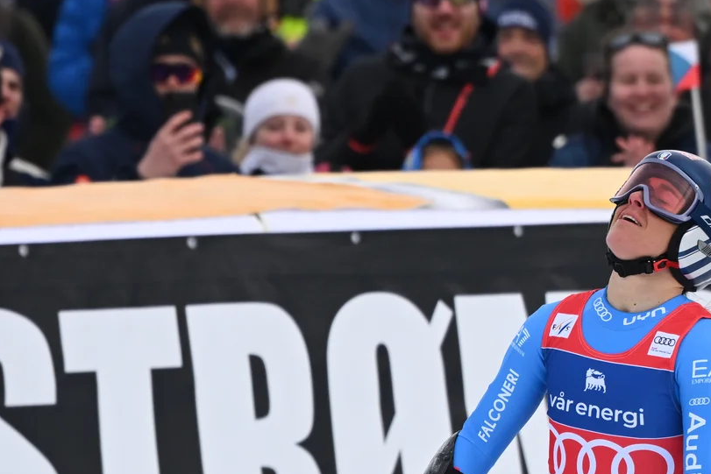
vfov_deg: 1.3
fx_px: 21036
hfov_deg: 1.9
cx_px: 672
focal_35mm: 1065
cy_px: 332
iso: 500
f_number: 4
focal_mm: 300
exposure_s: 1/3200
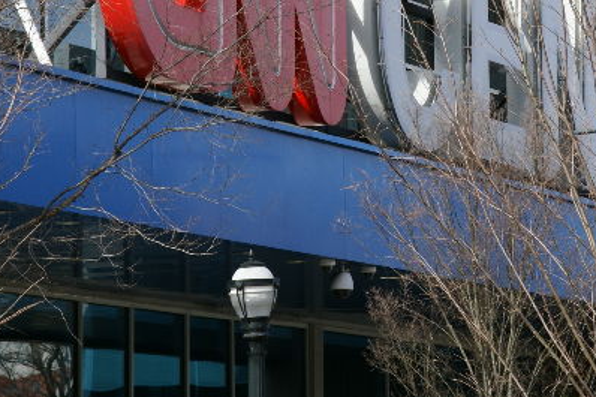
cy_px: 105
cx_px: 425
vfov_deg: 4.9
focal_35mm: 278
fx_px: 4600
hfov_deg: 7.4
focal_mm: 100
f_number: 9
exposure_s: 1/200
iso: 100
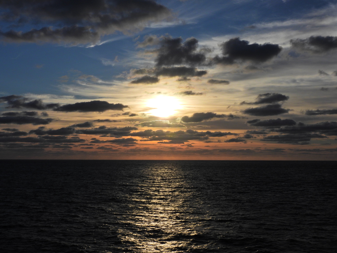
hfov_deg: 40.4
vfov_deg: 30.9
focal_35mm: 47
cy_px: 126
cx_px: 168
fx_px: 458
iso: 100
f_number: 7.1
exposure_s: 1/1600
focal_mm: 8.4
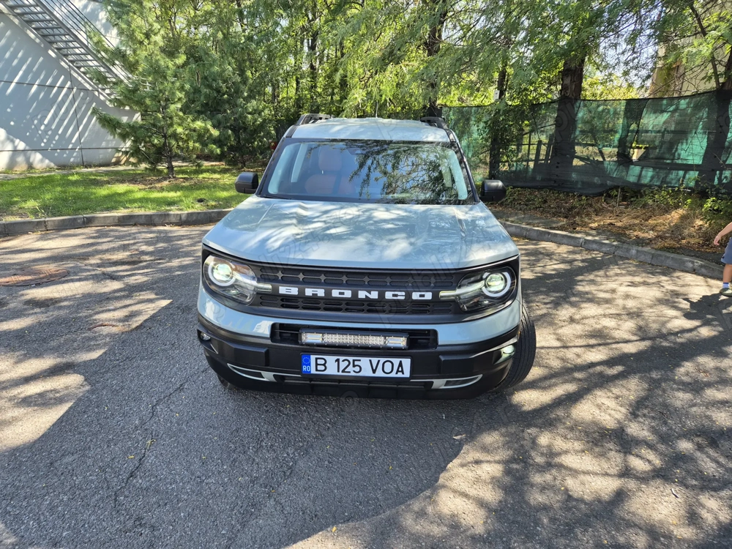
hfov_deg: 73.9
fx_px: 486
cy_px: 274
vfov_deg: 58.9
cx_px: 366
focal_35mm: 23
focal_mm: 5.4
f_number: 1.8
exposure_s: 1/300
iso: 50
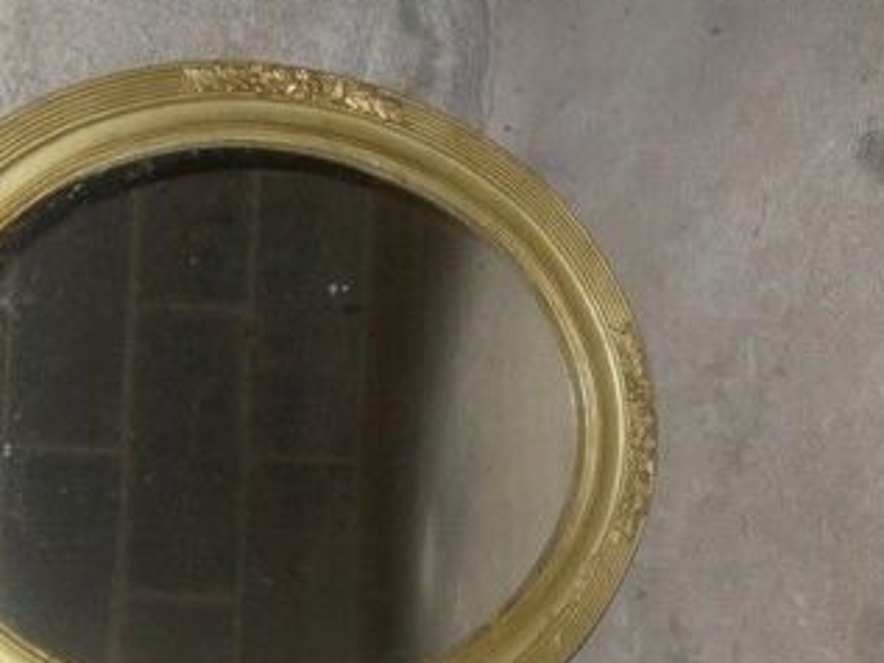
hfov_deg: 34.1
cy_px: 460
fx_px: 1431
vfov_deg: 25.9
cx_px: 312
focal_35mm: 56
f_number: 2.8
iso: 100
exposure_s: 1/45
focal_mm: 6.3
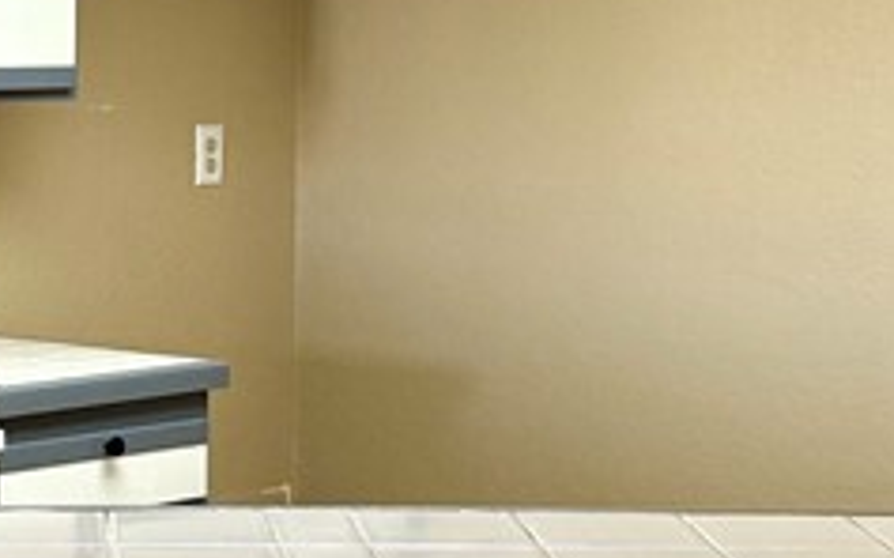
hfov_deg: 18.3
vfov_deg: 11.9
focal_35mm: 110
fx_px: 2679
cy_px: 185
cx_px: -53
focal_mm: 6.76
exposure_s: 1/122
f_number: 1.78
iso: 200
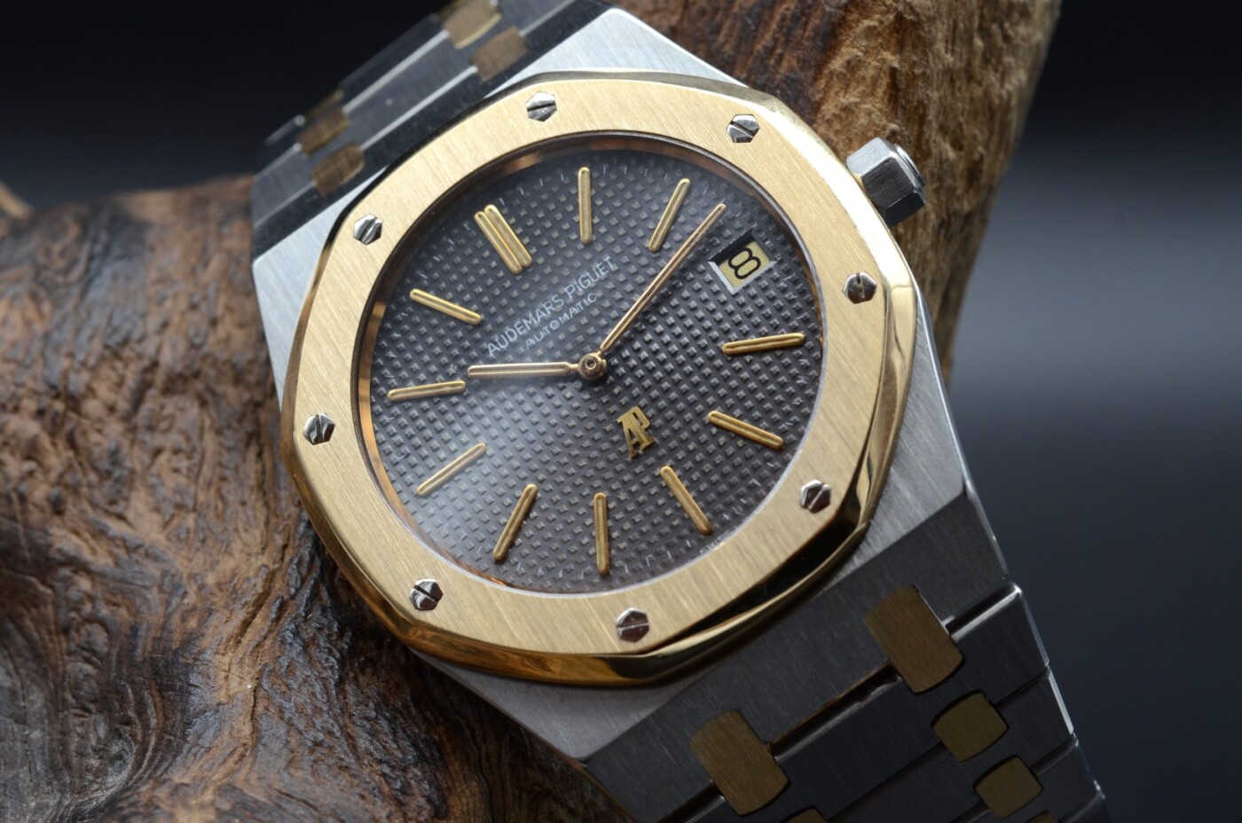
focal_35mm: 90
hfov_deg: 22.7
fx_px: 3099
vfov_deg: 15.1
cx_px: 621
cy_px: 412
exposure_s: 1/40
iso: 500
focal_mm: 60
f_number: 11
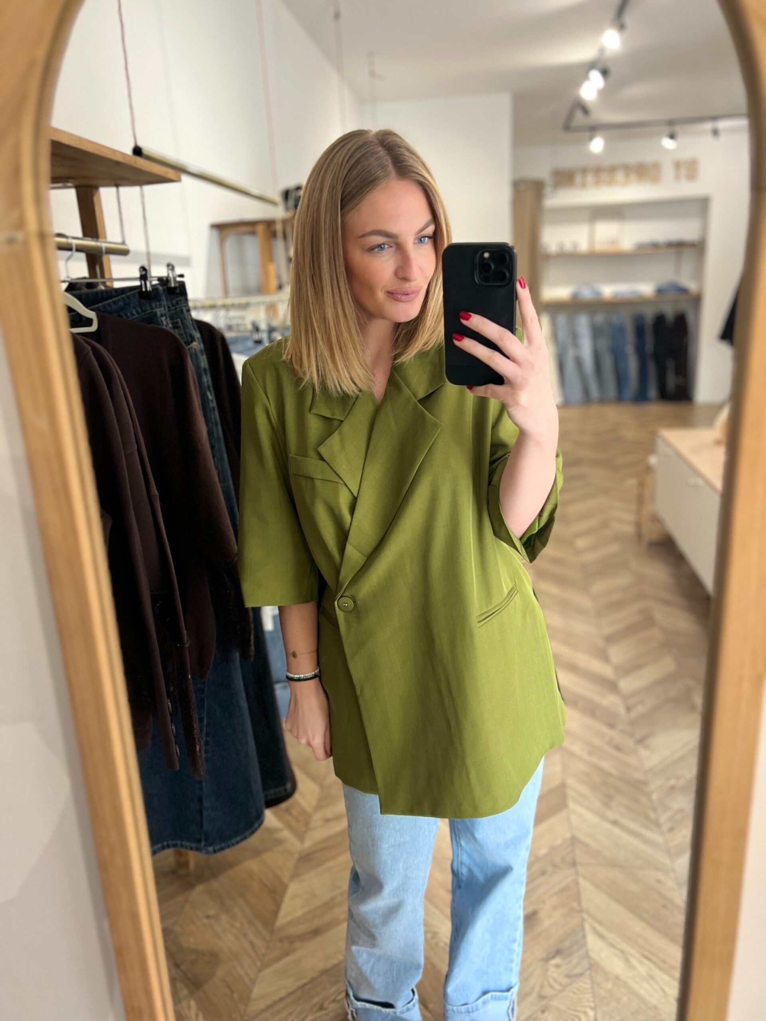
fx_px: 767
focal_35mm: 26
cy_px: 510
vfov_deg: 67.3
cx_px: 383
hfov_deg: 53.1
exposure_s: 1/50
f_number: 1.5
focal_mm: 5.7
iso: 250
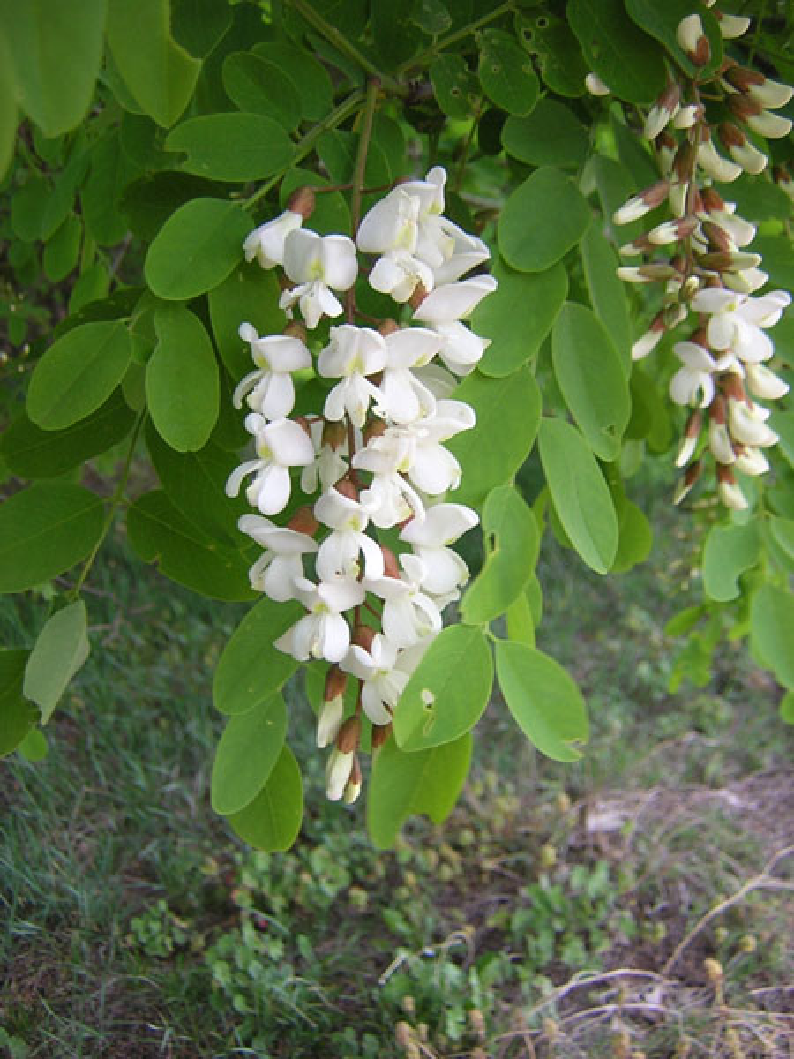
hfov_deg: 39.7
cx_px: 397
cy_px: 530
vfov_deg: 51.4
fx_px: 1101
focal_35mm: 36
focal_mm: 4.7
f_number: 2.6
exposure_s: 1/116
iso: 100
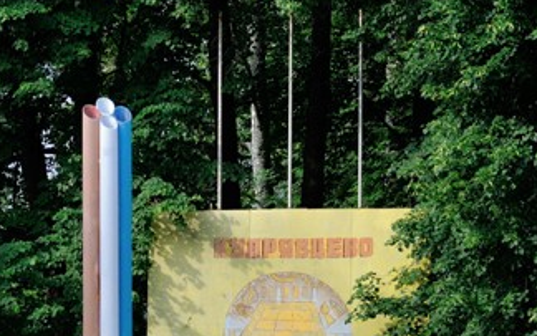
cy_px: 319
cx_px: 308
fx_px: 3105
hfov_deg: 9.9
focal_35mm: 212
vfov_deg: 6.2
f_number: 5.6
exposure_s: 1/200
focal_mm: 50
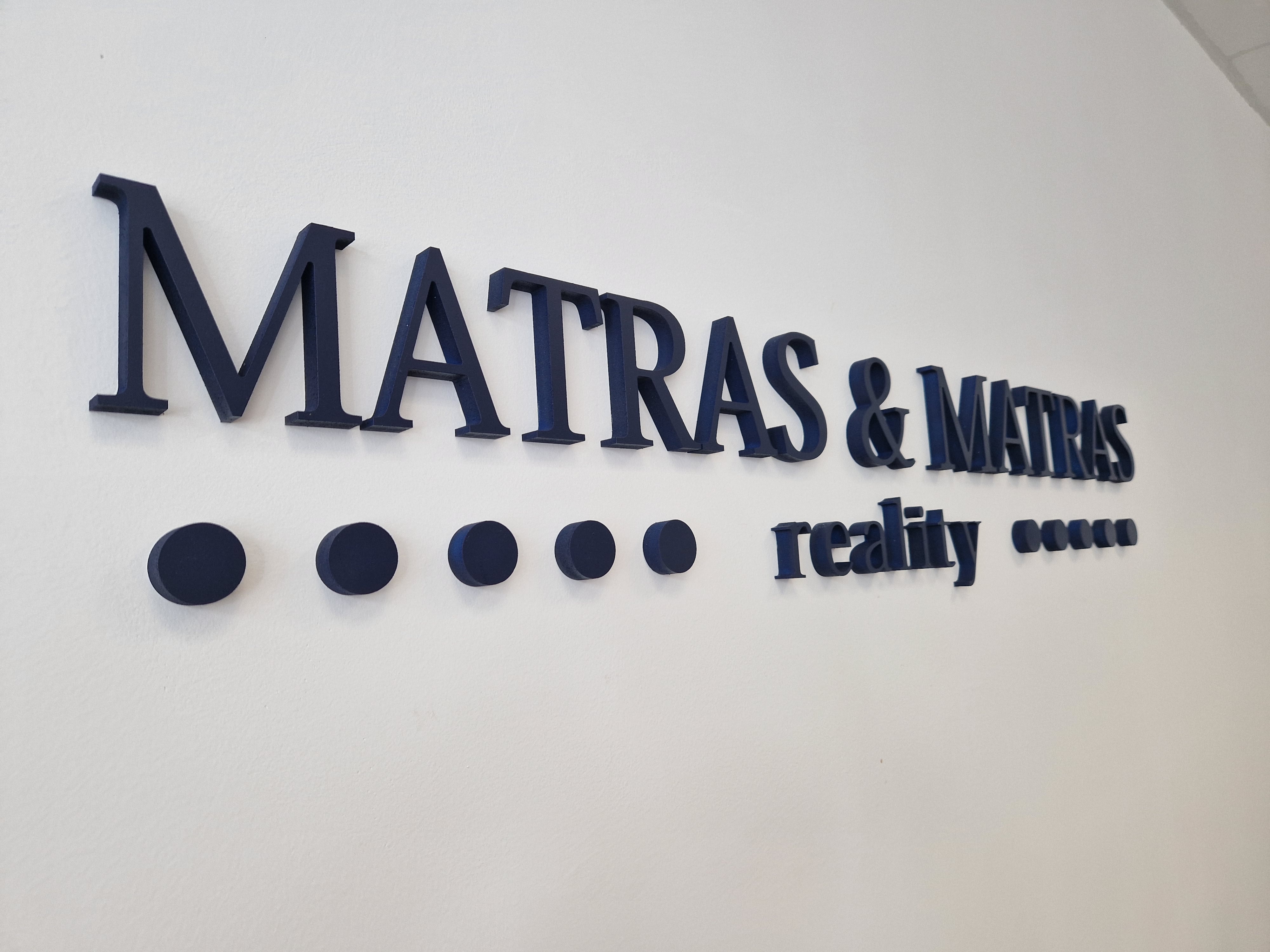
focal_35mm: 23
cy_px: 476
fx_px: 844
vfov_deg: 58.9
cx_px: 635
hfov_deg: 73.9
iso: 125
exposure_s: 1/180
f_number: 1.8
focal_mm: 5.4
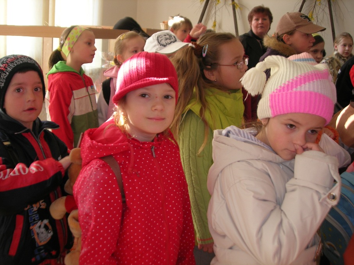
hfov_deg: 49.0
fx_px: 389
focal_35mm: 38
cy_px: 132
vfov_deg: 37.7
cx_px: 177
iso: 64
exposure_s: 1/30
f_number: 2.8
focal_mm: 7.8
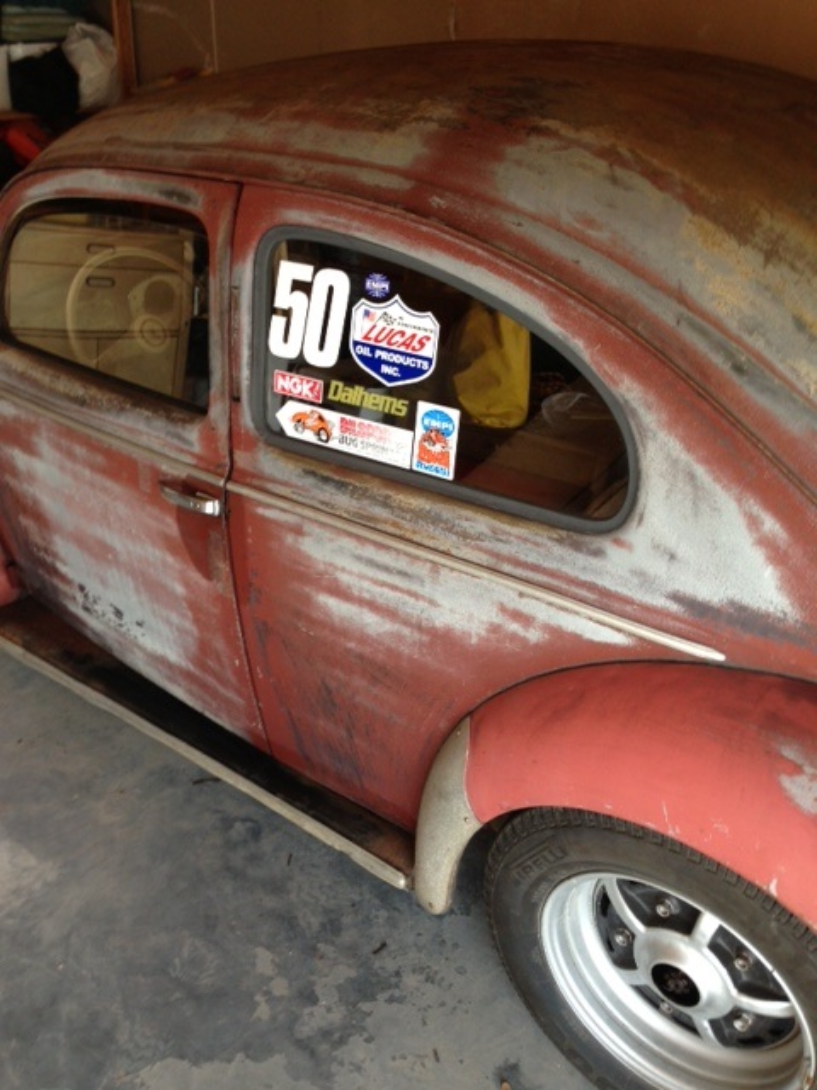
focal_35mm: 33
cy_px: 545
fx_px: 1038
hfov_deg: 42.9
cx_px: 408
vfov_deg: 55.4
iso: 50
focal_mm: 4.13
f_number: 2.4
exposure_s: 1/30
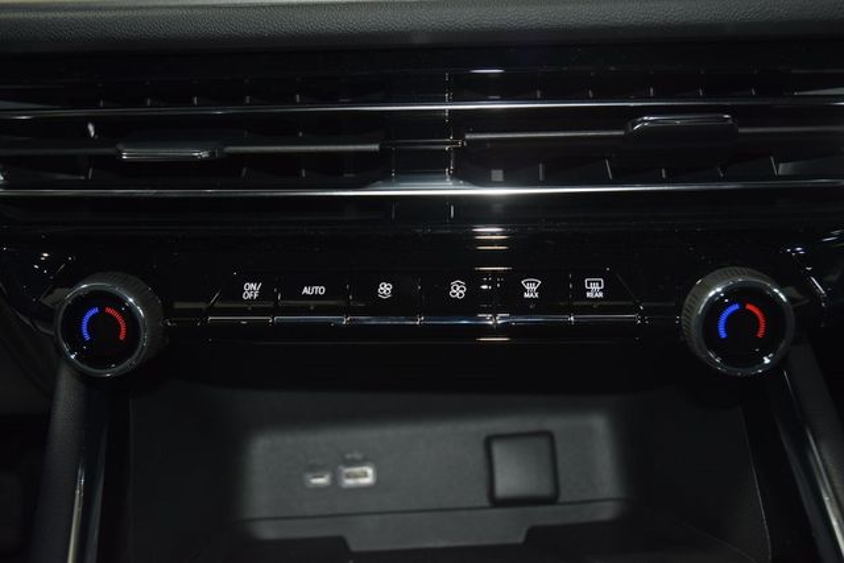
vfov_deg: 29.0
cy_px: 282
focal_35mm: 46
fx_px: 1090
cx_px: 422
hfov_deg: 42.3
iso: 640
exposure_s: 1/15
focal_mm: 31
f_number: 4
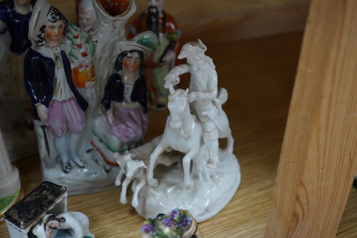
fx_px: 446
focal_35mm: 45
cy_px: 119
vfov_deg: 29.9
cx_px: 178
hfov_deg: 43.6
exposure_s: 1/200
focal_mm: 30
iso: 2500
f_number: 8
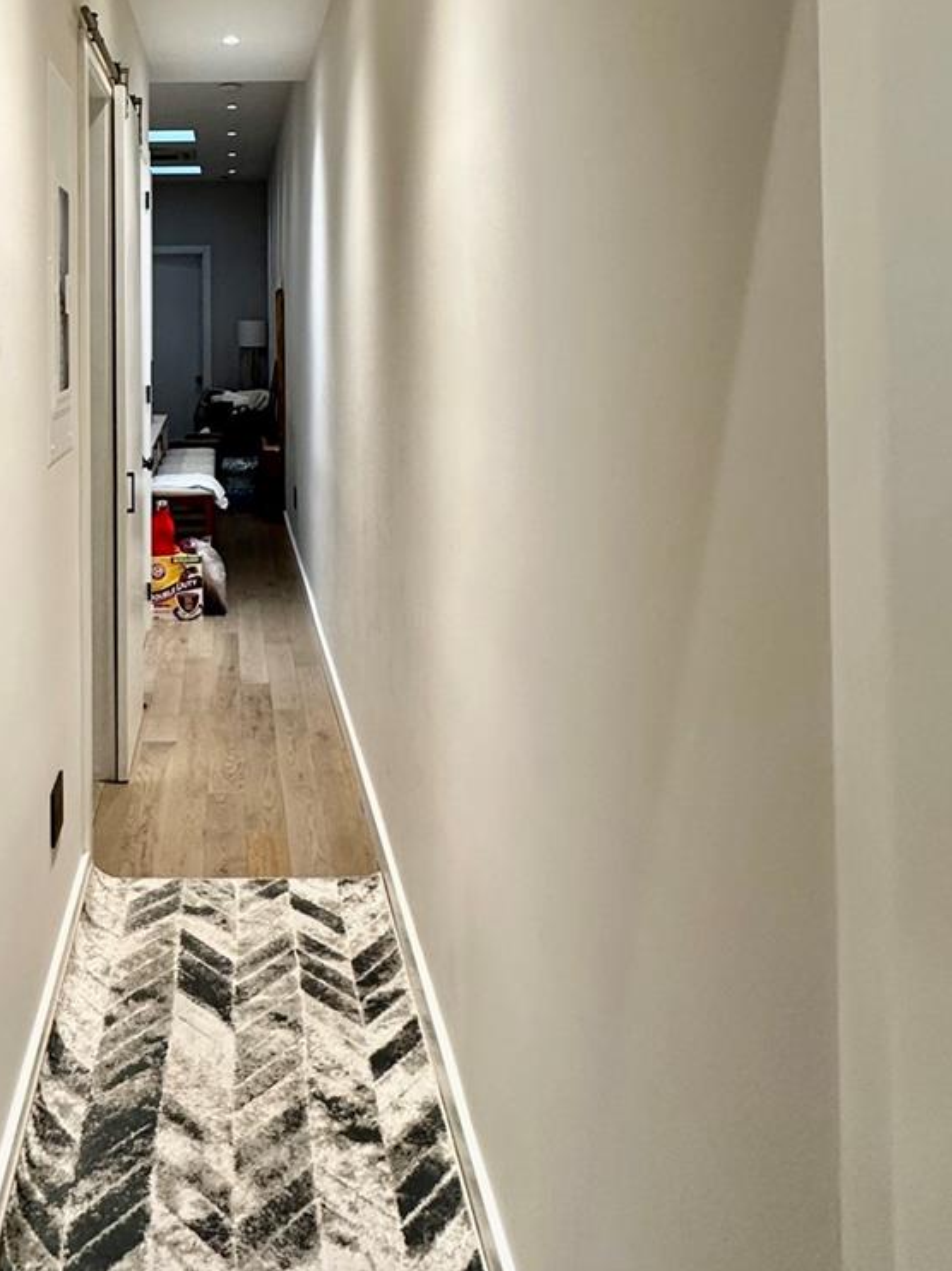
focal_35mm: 29
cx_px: 214
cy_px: 298
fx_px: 1064
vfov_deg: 58.1
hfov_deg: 46.1
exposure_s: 1/60
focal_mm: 2.22
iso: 160
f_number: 2.2
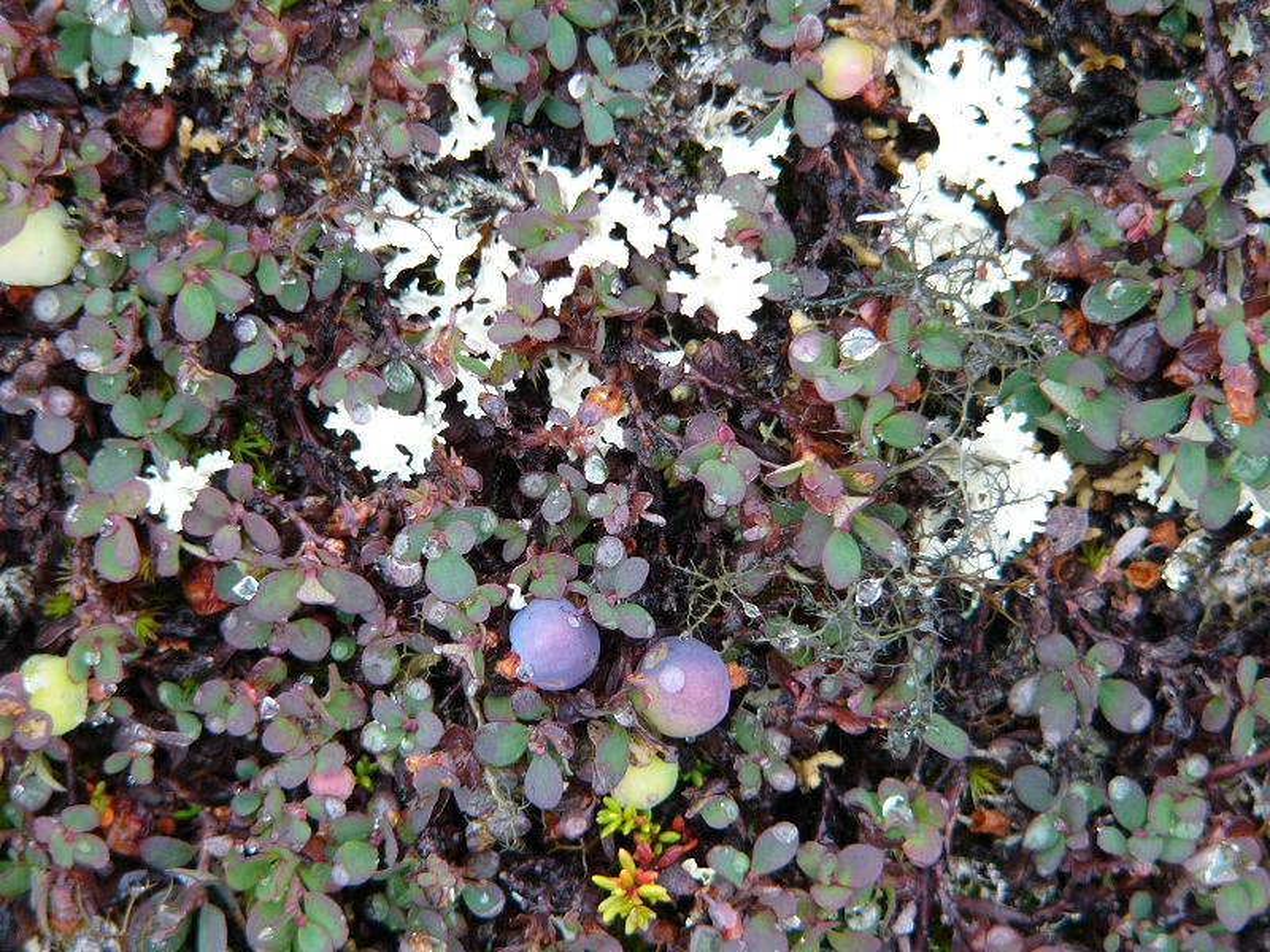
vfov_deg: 9.4
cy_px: 476
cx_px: 635
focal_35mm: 158
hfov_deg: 12.5
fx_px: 5797
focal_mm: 26.3
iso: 75
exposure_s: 1/60
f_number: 2.8
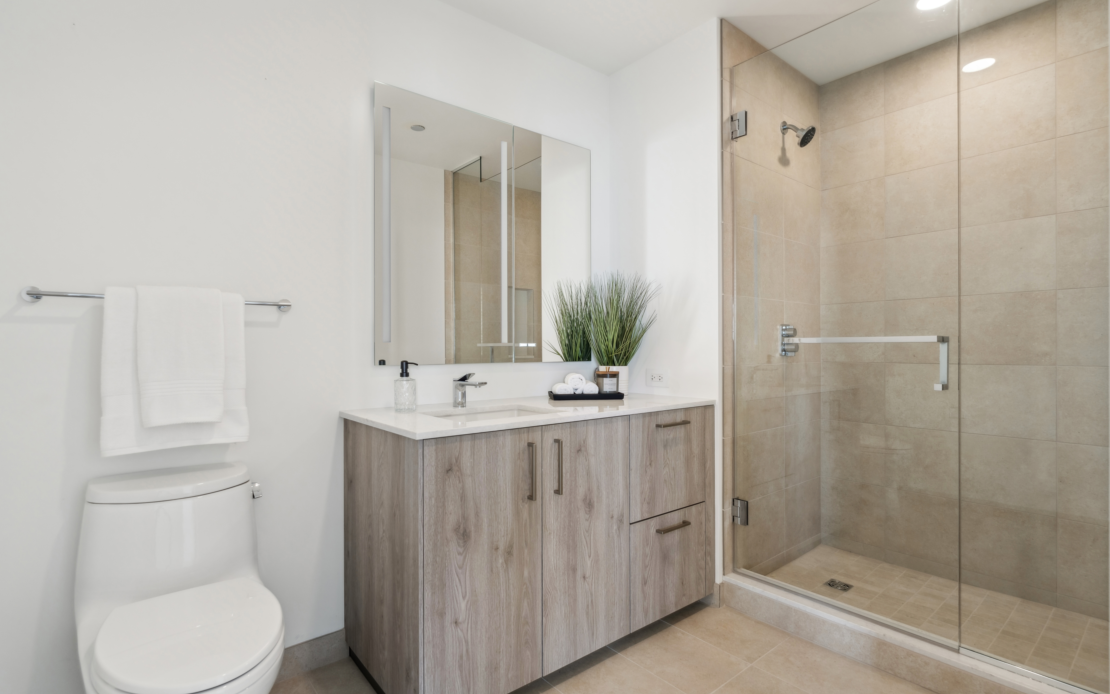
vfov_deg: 68.0
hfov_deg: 94.3
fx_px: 514
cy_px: 358
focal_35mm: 17
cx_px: 542
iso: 320
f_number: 7.1
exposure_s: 1/4
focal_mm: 16
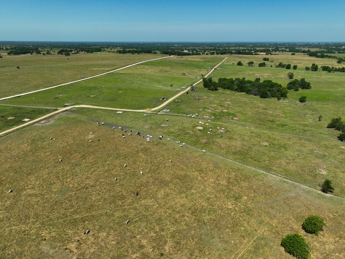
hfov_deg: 69.4
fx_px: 249
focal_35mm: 25
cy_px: 131
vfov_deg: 54.9
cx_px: 175
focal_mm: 12.29
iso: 100
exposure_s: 1/2000
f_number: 2.8
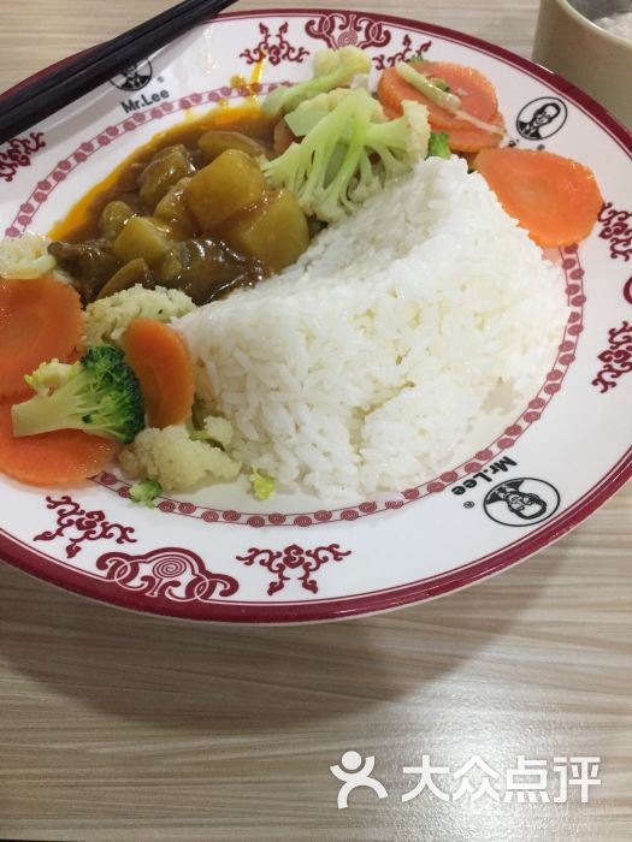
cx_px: 316
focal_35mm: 29
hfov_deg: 48.2
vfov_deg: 61.7
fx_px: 706
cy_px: 421
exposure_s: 1/33
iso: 250
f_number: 2.2
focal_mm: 4.15
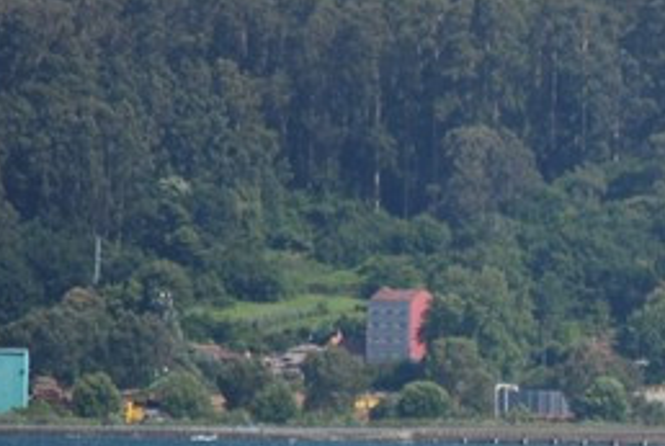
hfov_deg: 2.2
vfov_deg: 1.5
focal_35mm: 932
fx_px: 17246
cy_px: 291
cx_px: 998
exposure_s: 1/500
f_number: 5.6
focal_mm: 200
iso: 100
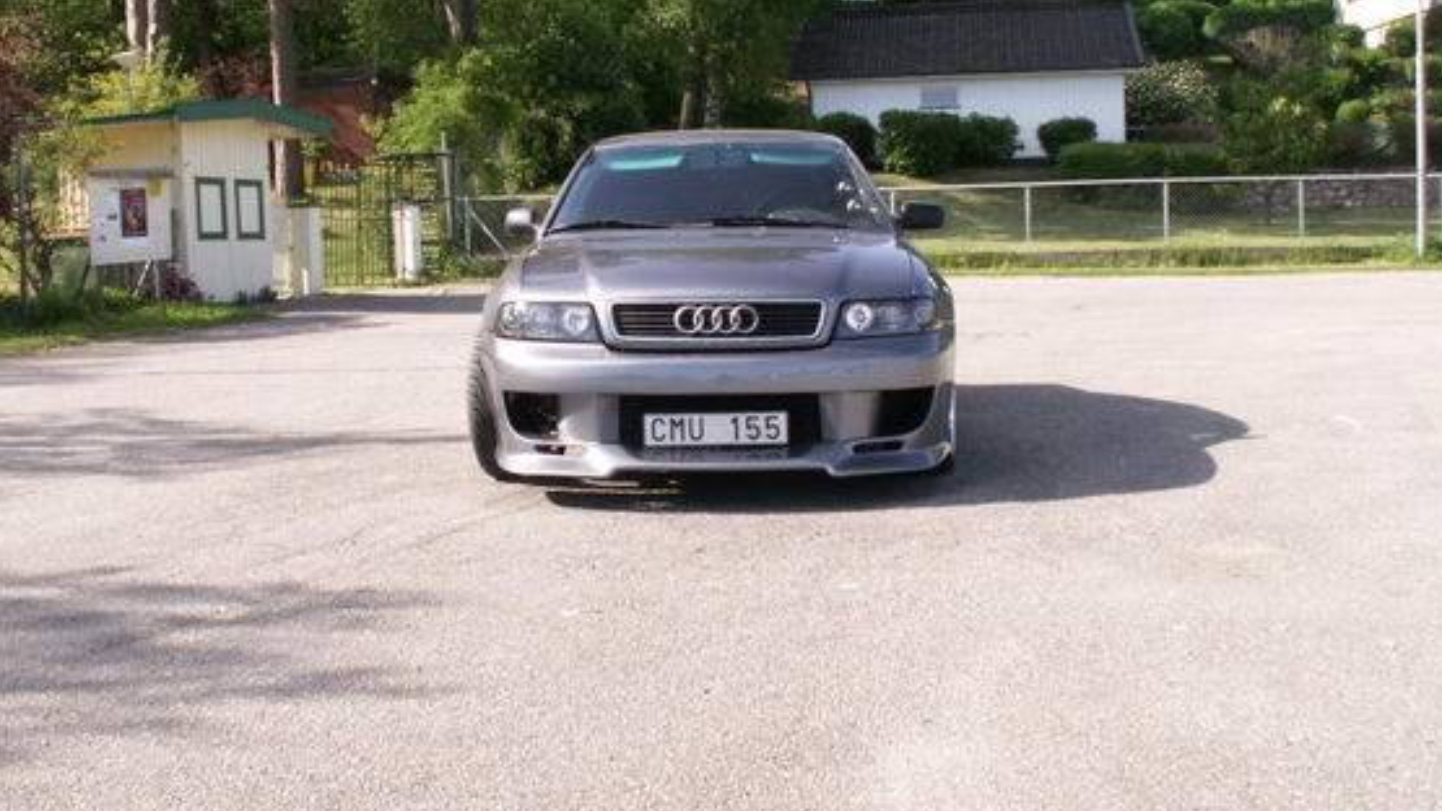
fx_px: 1682
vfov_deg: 27.1
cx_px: 665
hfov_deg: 46.4
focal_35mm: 44
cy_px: 372
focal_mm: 5.86
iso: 50
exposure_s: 1/125
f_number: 5.6
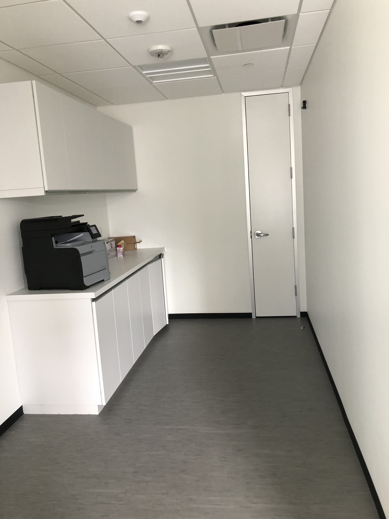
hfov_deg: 48.2
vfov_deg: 61.7
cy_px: 260
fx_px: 435
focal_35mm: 29
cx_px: 194
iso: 40
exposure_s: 1/20
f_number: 1.8
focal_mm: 3.99
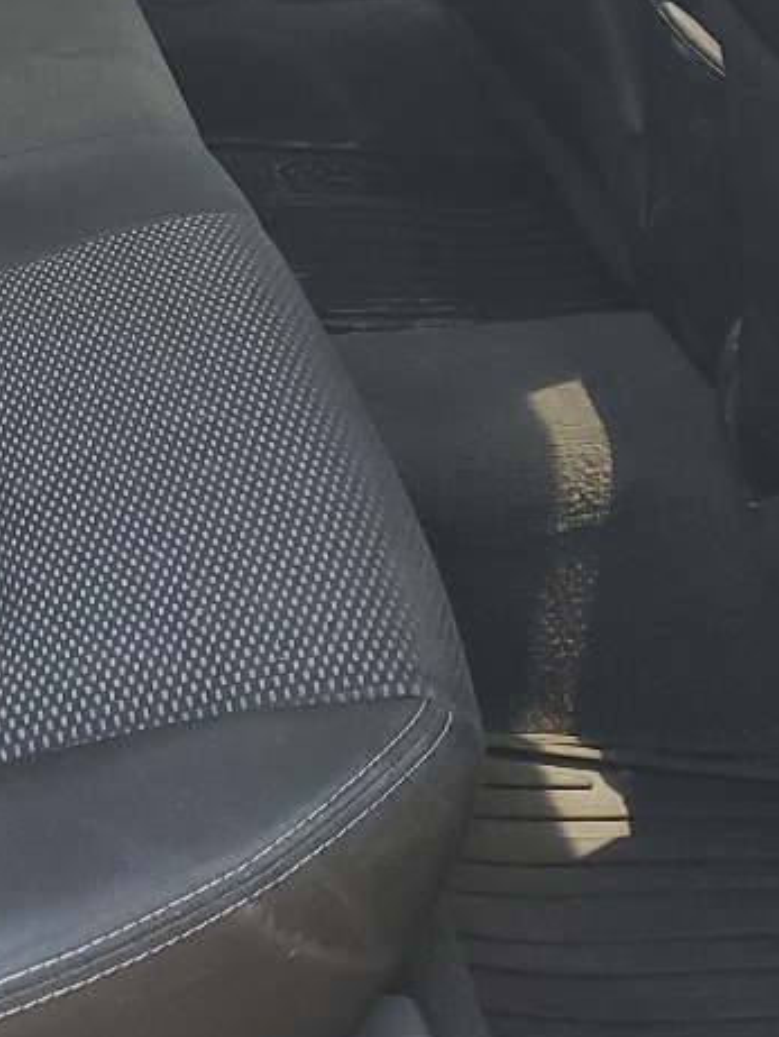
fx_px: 2698
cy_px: -79
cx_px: -65
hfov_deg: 16.0
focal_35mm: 90
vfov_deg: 20.8
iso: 62
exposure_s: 1/120
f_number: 1.5
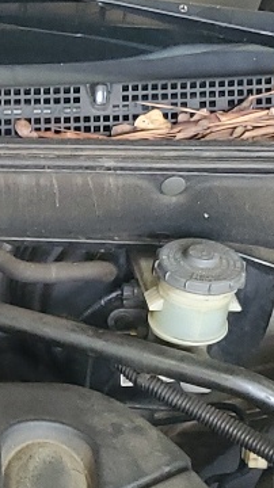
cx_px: -260
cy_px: 380
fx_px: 1631
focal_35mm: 126
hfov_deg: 9.1
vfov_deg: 16.9
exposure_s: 1/60.2
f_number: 1.5
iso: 119
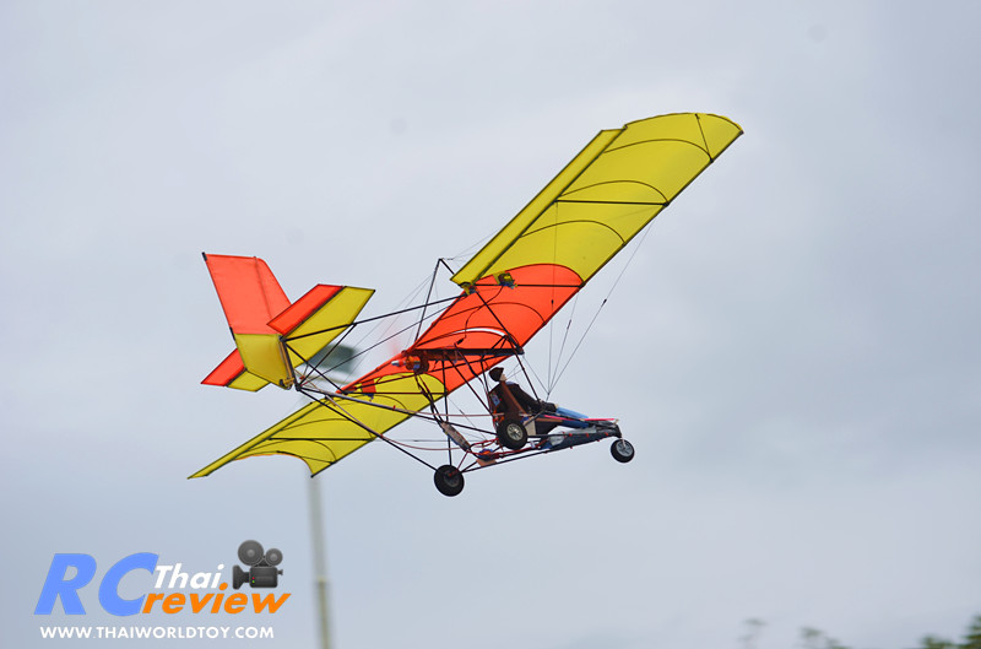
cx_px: 490
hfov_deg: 18.2
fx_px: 3058
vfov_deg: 12.1
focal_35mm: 112
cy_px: 324
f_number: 8
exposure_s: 1/250
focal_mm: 75
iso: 100
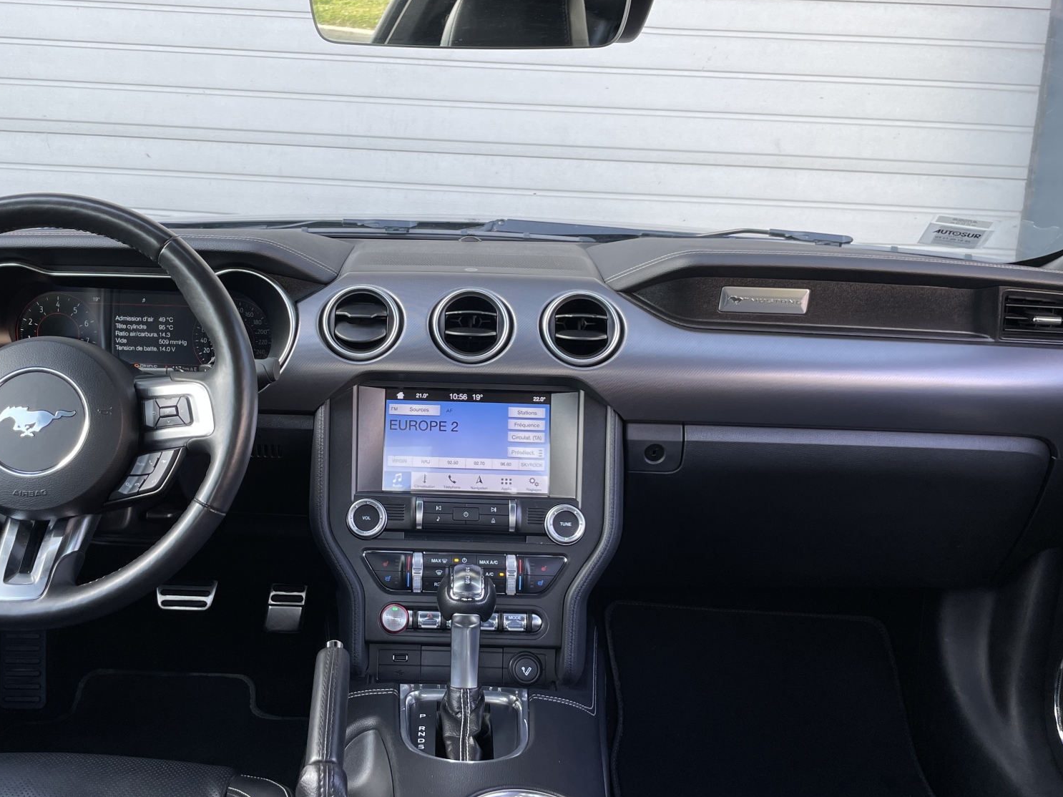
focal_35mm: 35
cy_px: 368
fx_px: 1075
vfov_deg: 40.7
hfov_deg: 52.3
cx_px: 433
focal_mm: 4.2
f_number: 1.6
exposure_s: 1/174
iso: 32
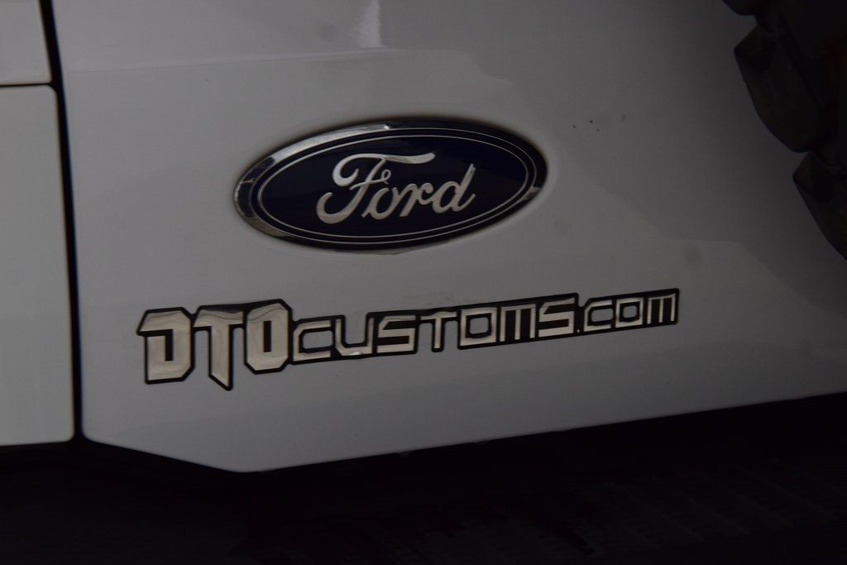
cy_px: 282
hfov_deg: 21.9
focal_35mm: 93
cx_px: 424
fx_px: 2188
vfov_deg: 14.7
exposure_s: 1/30
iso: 900
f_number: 7.1
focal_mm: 62
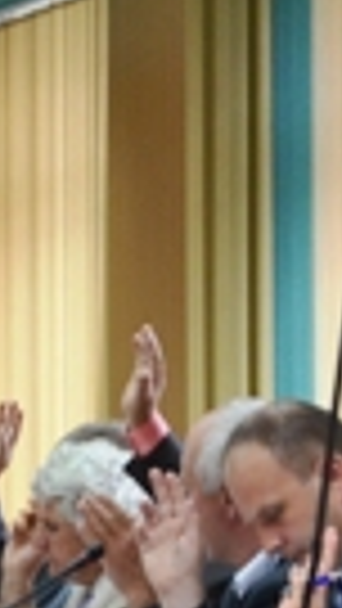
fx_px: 5405
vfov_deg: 6.4
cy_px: 360
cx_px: -292
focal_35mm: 335
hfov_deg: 3.6
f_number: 4.8
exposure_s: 1/60
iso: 560
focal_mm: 45
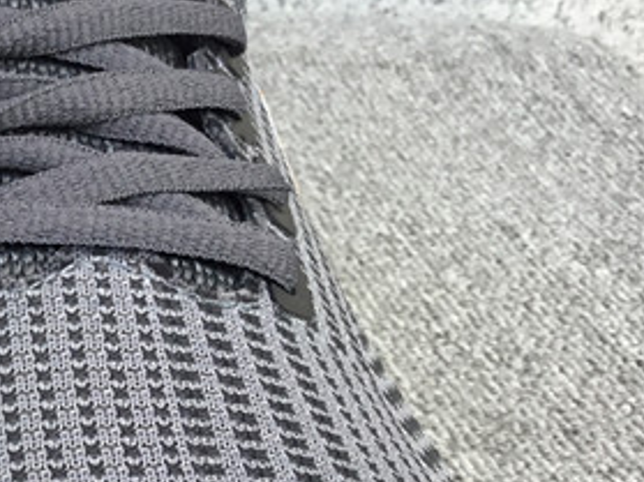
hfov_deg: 17.9
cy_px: 462
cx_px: -263
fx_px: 1860
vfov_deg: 14.6
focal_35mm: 100
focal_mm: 3.3
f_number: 2.4
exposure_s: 1/100
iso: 25
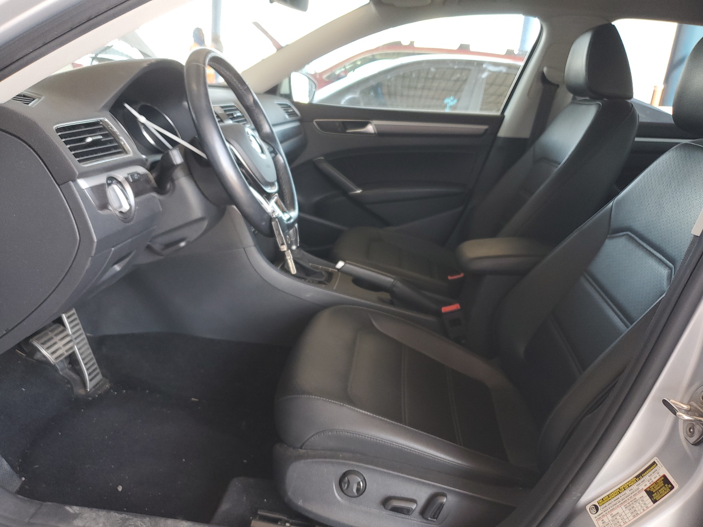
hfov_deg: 67.3
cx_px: 352
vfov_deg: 53.1
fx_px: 528
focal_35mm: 26
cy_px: 264
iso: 82
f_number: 1.5
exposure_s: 1/120
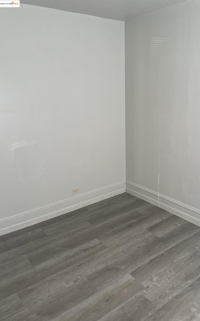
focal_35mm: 28
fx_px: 244
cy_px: 163
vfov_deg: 66.5
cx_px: 119
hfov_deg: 44.3
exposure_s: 1/119
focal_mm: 4.2
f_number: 1.6
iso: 125
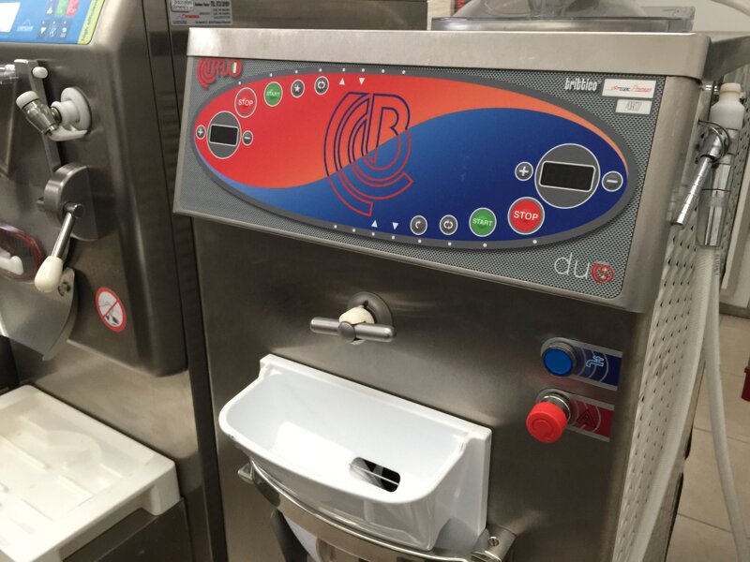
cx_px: 375
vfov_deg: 48.2
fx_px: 628
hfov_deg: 61.7
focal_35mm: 29
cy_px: 281
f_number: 2.2
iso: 125
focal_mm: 4.15
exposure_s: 1/17
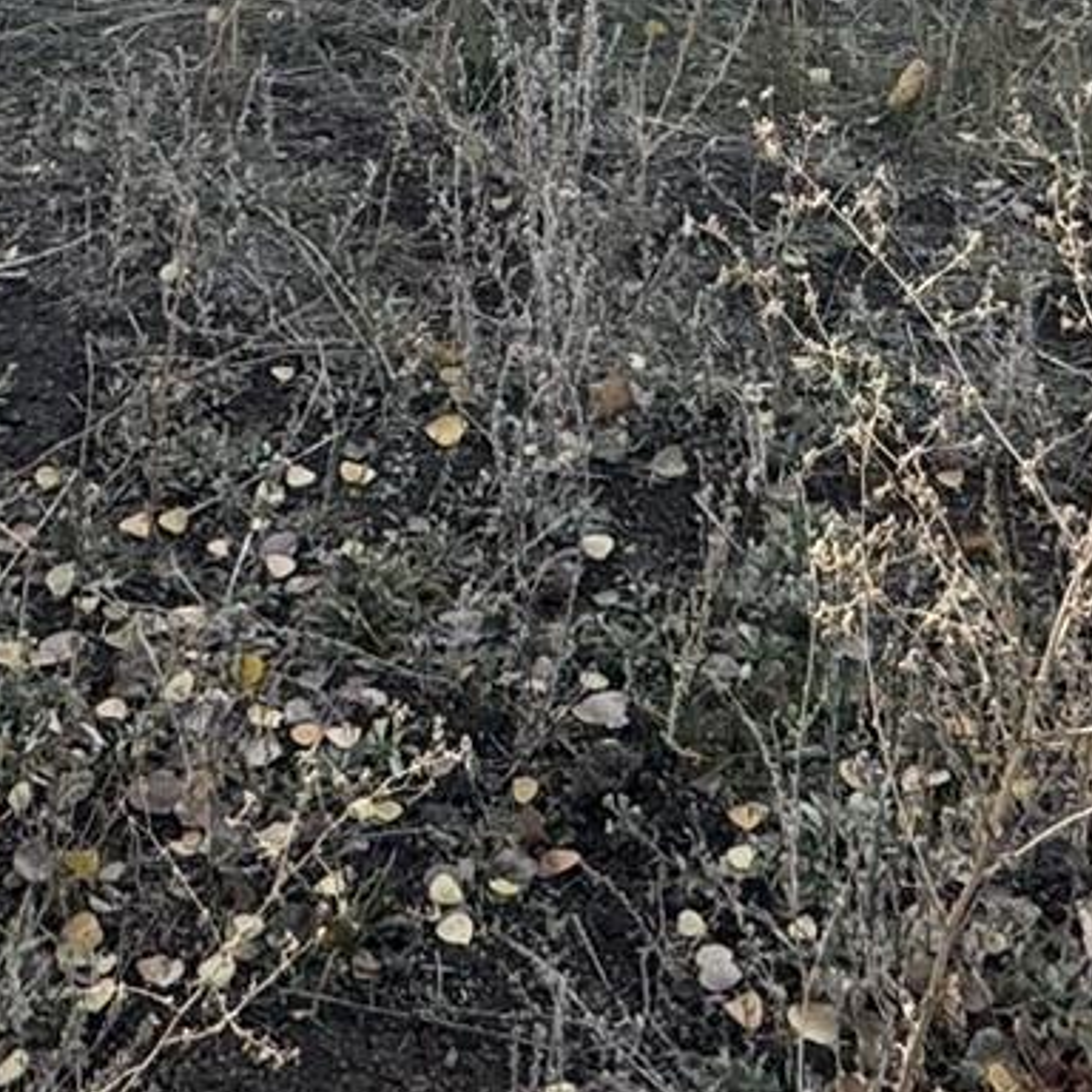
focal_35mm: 66
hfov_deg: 26.1
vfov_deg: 20.7
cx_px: 469
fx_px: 2356
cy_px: -705
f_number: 2.2
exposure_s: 1/675
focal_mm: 2.22
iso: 40
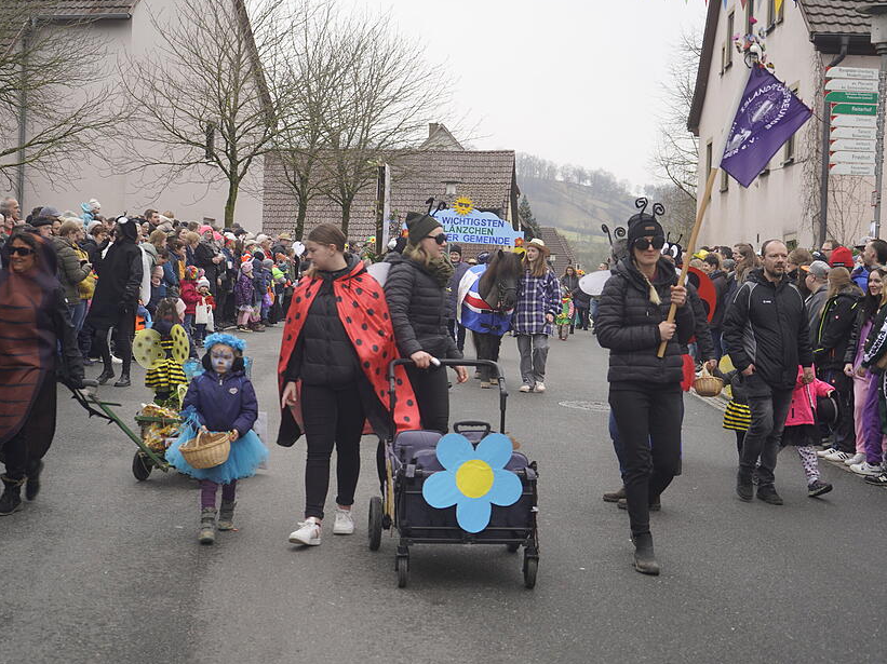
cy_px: 331
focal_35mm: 56
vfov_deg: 26.1
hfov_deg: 34.4
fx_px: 1434
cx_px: 416
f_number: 4.5
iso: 125
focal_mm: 51
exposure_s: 1/160
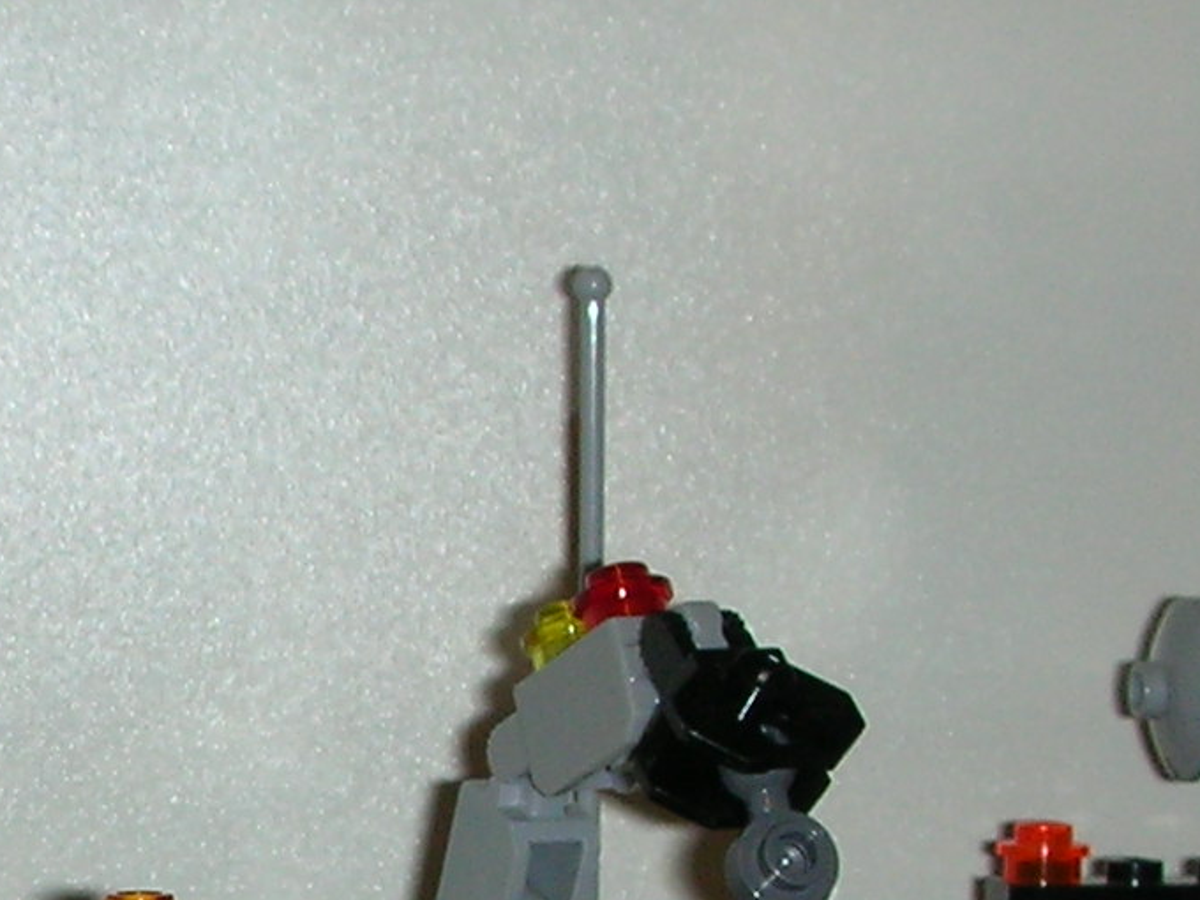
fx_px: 5027
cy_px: 1114
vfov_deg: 10.1
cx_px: -251
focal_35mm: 145
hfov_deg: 13.2
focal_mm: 5.8
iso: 50
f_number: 3
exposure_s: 1/60.1
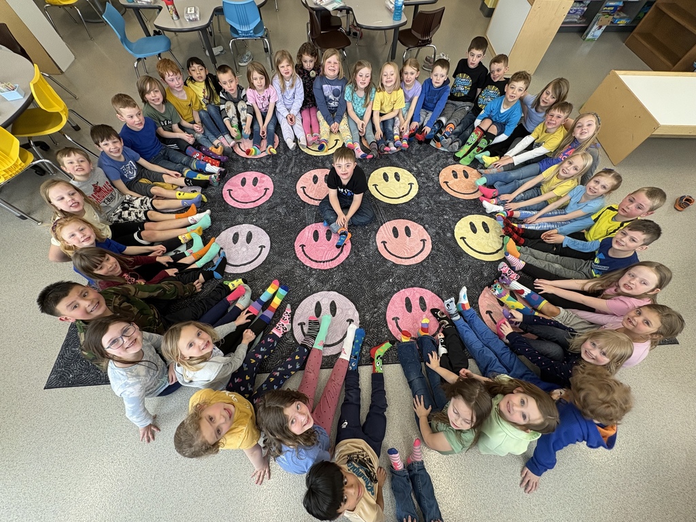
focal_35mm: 14
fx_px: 281
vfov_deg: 85.7
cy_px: 261
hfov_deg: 102.1
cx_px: 348
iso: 125
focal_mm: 2.22
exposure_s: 1/99
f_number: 2.2
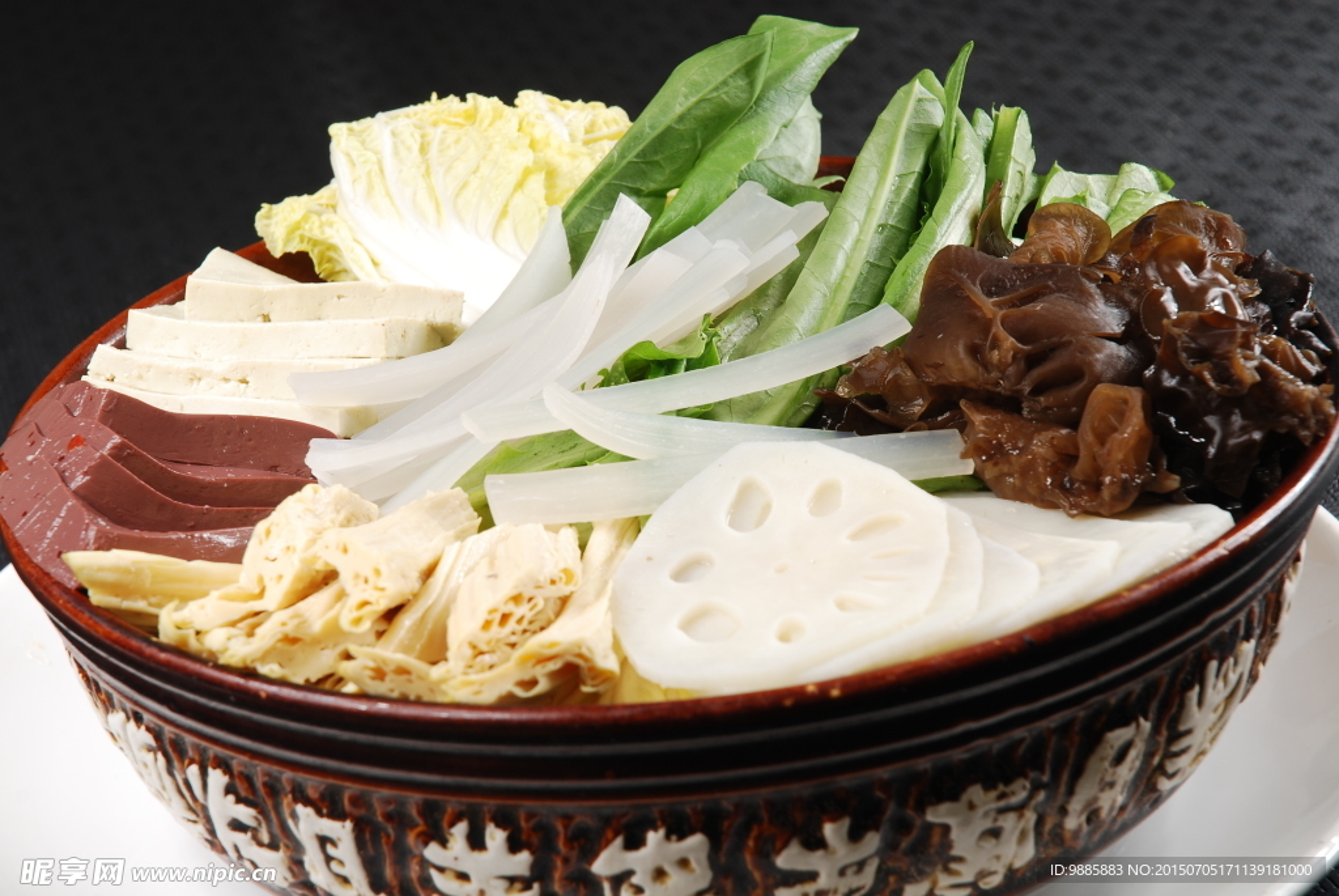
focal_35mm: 105
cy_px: 448
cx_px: 670
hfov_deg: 19.4
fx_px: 3909
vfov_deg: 13.1
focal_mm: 70
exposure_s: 1/125
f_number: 11
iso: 100
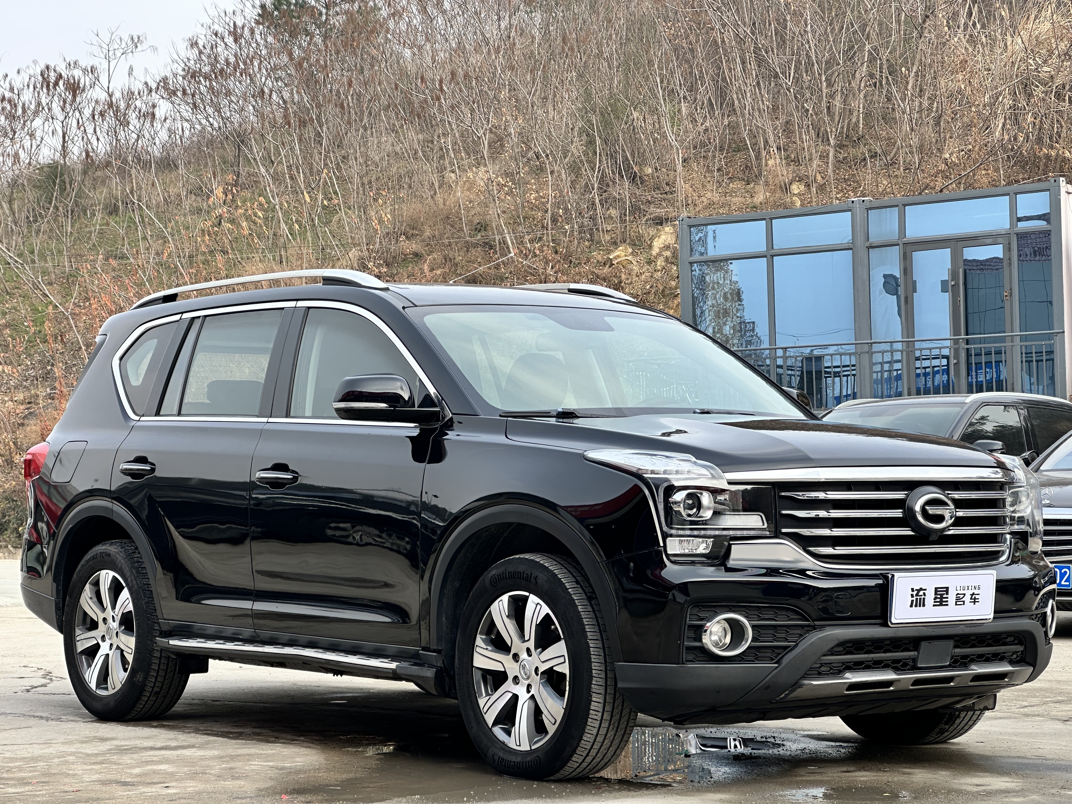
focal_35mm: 77
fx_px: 2385
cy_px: 402
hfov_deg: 25.3
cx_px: 536
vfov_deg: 19.1
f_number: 2.8
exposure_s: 1/243
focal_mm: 9
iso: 32
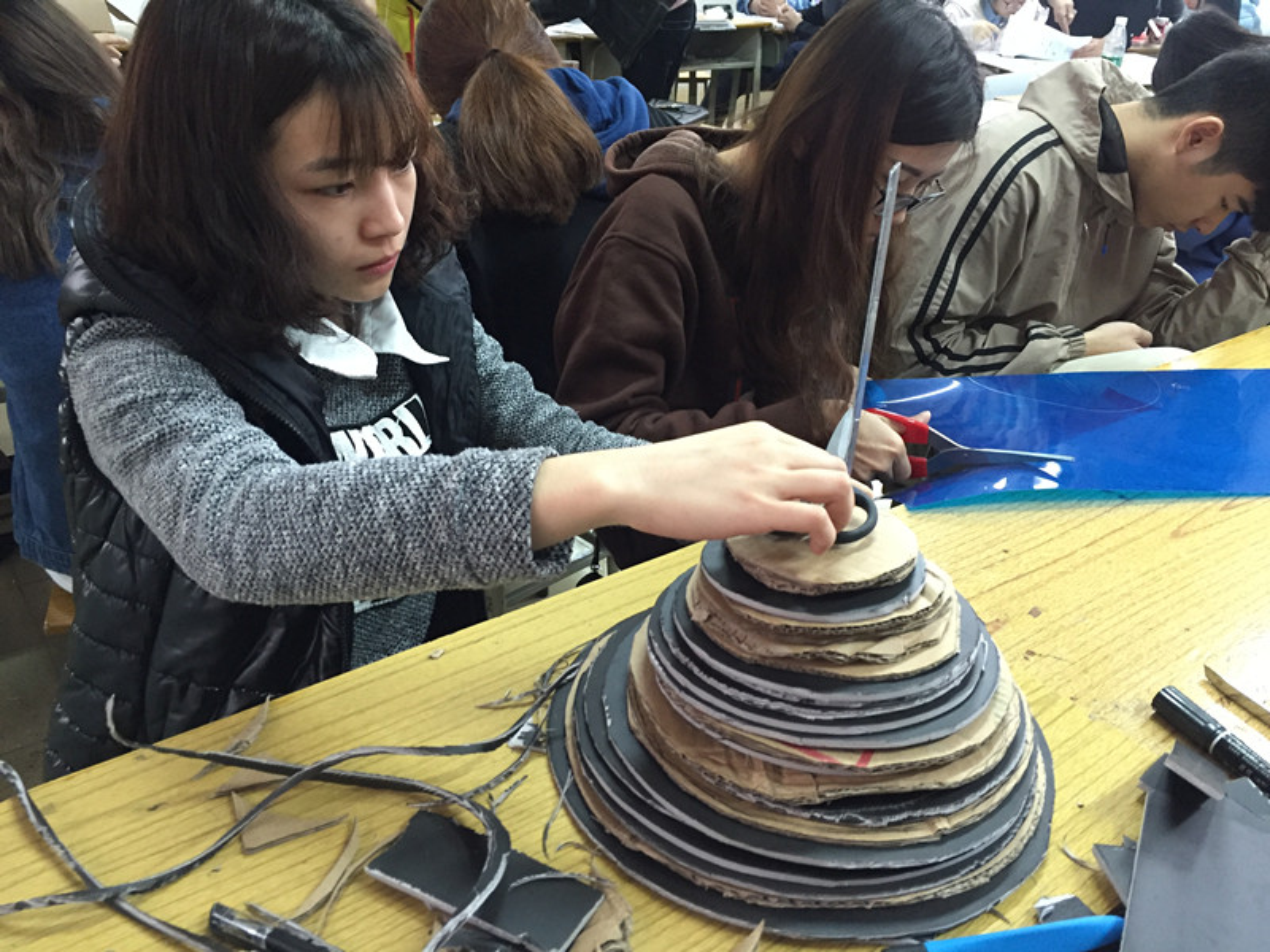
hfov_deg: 61.7
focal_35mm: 29
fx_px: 1064
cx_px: 635
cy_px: 476
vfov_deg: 48.2
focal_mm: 4.15
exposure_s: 1/20
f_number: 2.2
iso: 250
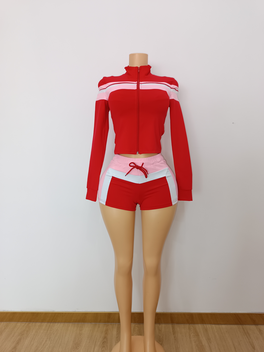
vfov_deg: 71.6
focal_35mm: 24
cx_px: 132
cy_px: 176
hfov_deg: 56.8
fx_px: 244
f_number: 1.7
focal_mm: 5.31
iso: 272
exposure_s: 1/33.3
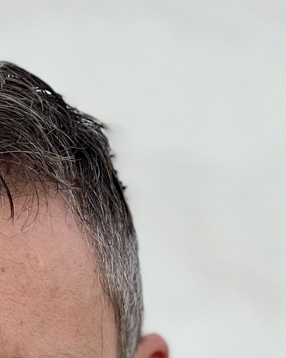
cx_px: -99
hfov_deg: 6.2
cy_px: 490
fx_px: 2613
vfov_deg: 7.7
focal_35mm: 247
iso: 32
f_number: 2.8
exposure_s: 1/362
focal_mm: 9
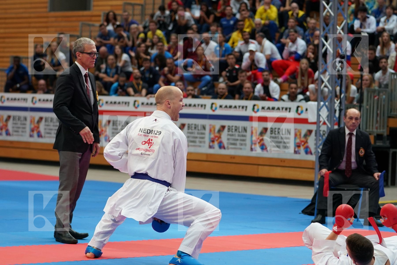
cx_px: 198
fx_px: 1323
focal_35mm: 120
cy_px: 132
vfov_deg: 11.4
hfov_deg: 17.1
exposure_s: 1/1000
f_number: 2.8
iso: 1600
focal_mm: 80
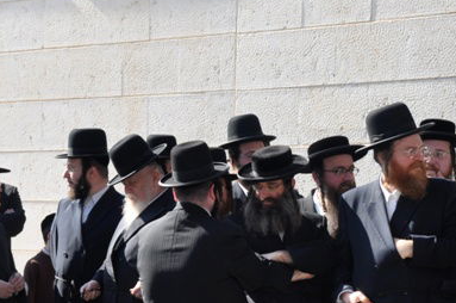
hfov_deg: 14.4
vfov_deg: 9.6
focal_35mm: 140
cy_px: 340
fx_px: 1775
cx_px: -2
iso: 200
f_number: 9
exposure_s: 1/200
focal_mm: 35
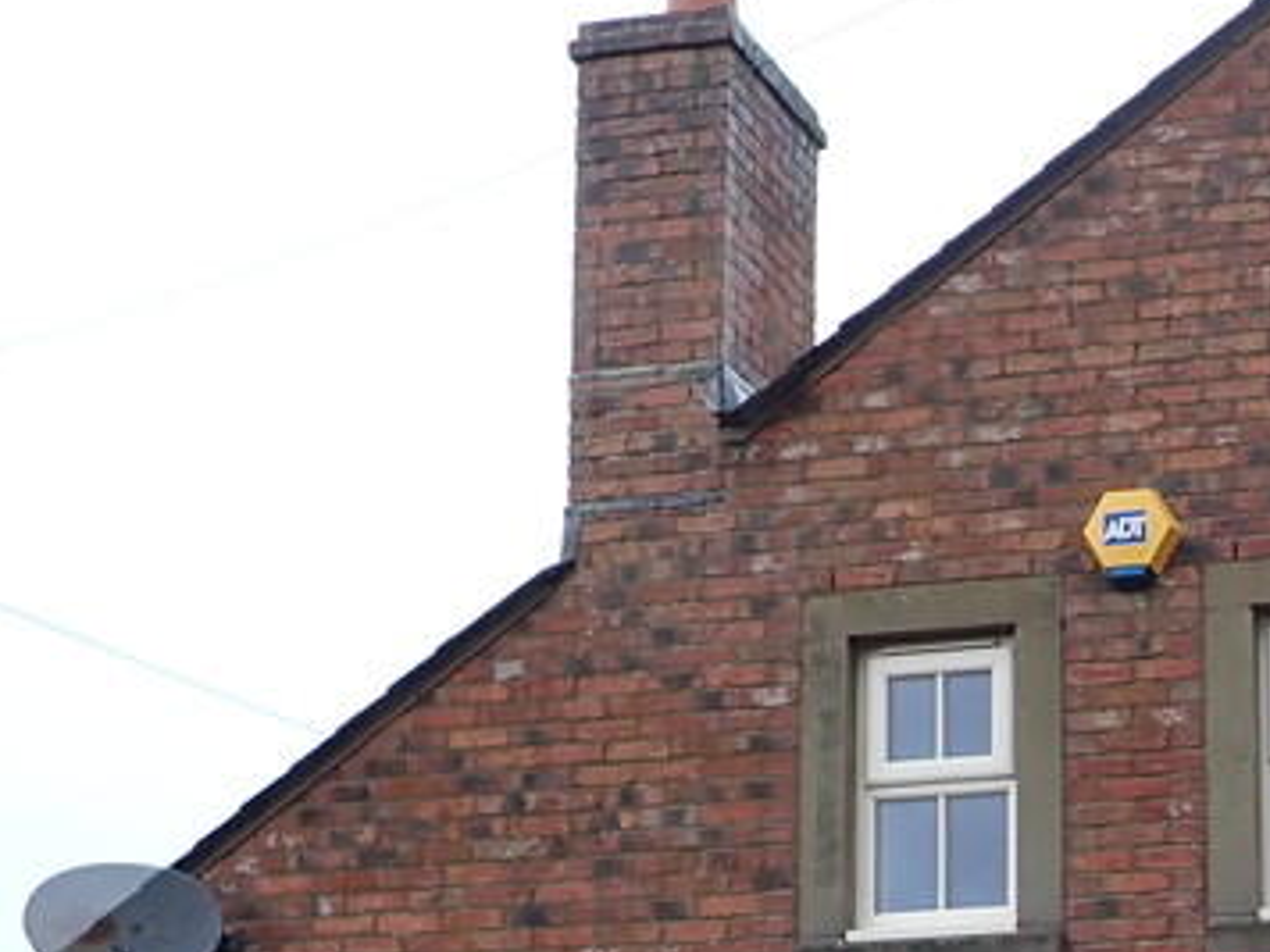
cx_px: 1363
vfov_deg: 19.7
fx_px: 2642
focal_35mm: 72
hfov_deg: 25.3
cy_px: 1002
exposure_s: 1/125
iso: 100
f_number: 2.8
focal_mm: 4.5
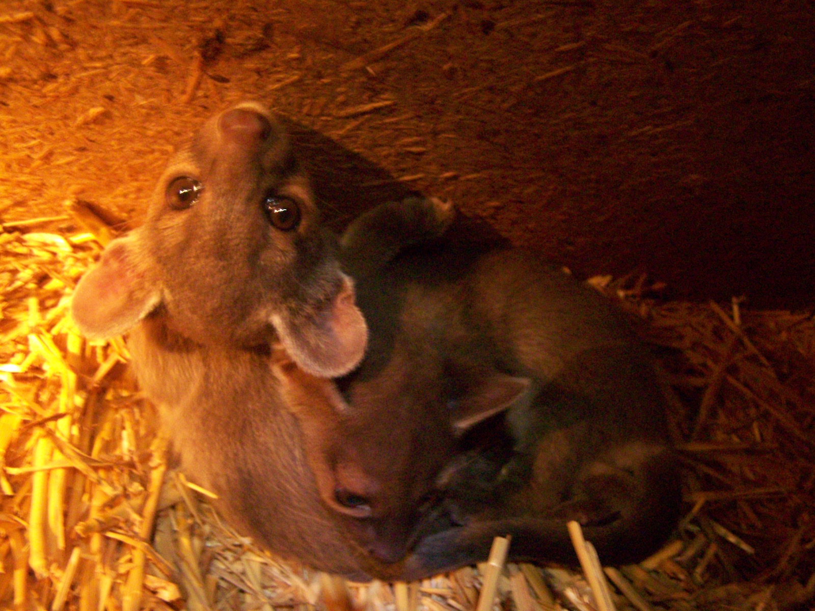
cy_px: 306
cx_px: 408
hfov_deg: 49.0
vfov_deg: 37.7
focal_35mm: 38
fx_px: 895
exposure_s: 1/5
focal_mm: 6.3
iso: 400
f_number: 2.8
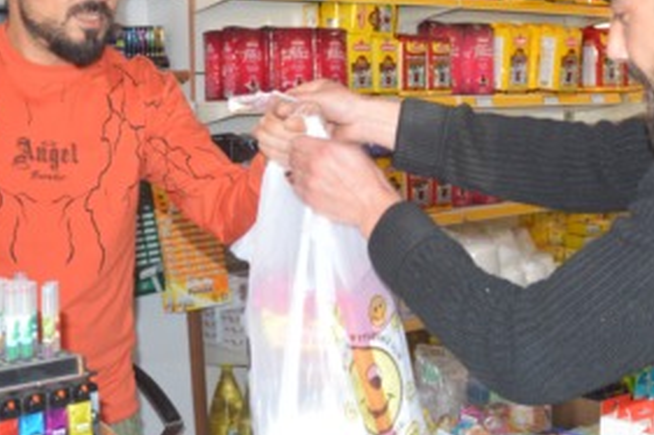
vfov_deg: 11.6
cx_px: 479
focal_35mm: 118
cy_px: 256
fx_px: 2145
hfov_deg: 17.3
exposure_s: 1/60
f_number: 4.5
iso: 640
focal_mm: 35
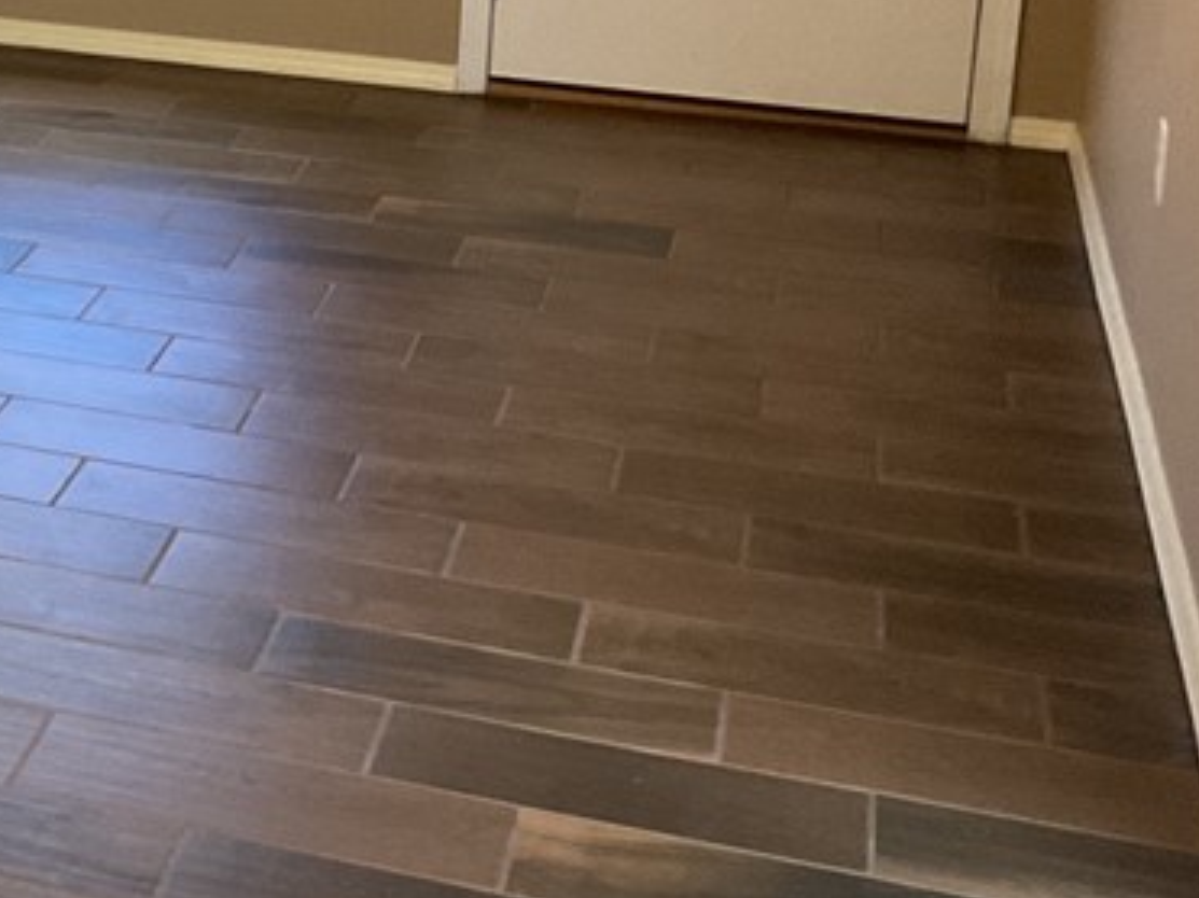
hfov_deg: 22.1
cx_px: -333
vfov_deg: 17.8
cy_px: -78
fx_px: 2770
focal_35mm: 80
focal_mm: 3
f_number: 1.8
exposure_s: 1/40
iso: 320
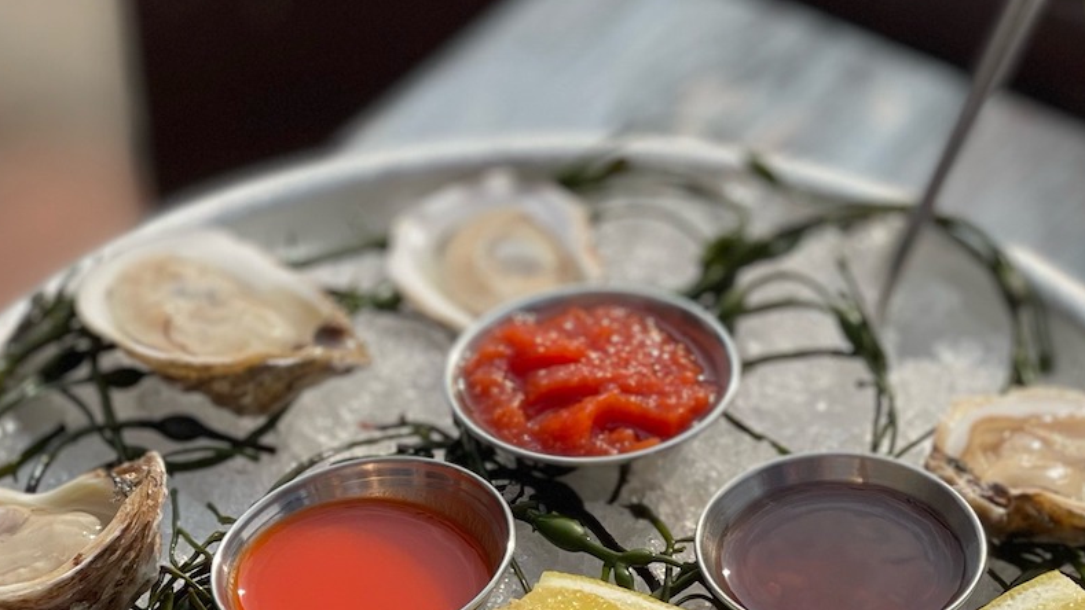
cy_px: 558
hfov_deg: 20.1
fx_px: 3050
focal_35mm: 106
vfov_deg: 11.4
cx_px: 675
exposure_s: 1/1263
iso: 32
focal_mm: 7.5
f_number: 2.2
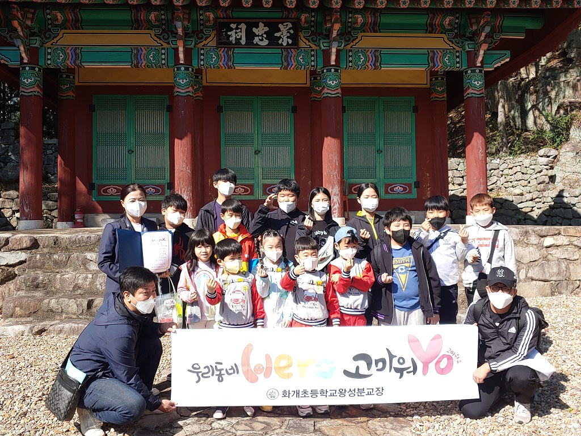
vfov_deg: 44.2
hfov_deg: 56.8
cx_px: 290
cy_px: 218
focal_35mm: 32
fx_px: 537
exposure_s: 1/1515
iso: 50
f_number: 1.5
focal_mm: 4.23
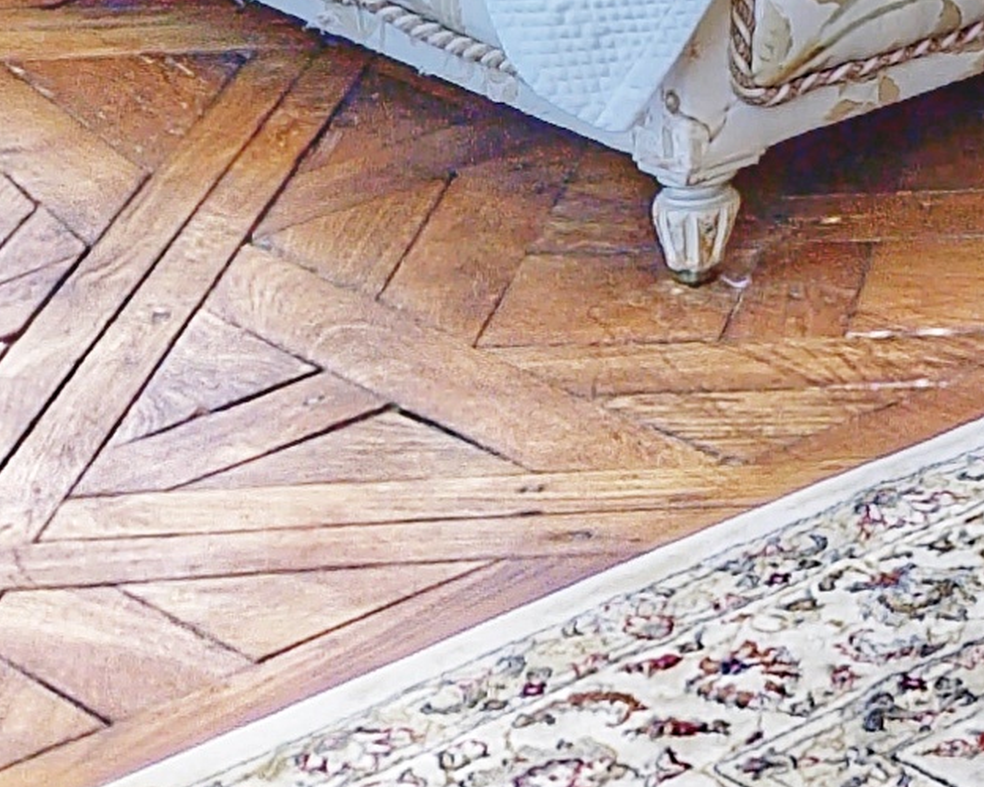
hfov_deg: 12.0
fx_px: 4193
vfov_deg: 9.1
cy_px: -1369
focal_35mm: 144
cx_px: 1936
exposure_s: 1/60
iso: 100
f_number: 1.8
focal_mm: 5.4
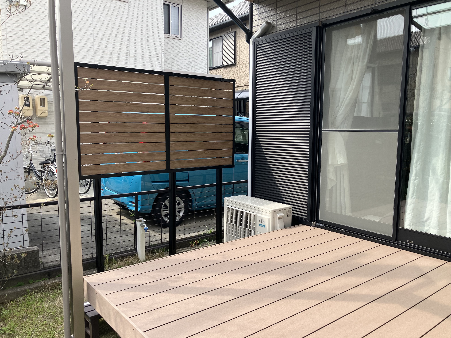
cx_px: 226
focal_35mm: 28
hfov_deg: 63.4
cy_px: 169
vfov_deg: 49.7
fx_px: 365
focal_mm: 3.99
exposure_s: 1/458
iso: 32
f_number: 1.8
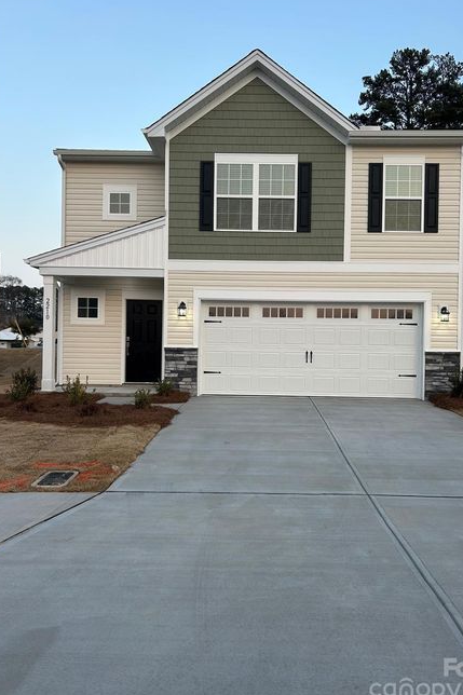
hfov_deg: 46.3
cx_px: 258
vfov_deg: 65.5
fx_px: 540
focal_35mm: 28
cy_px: 350
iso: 50
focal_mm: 5.7
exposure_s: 1/341
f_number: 1.5
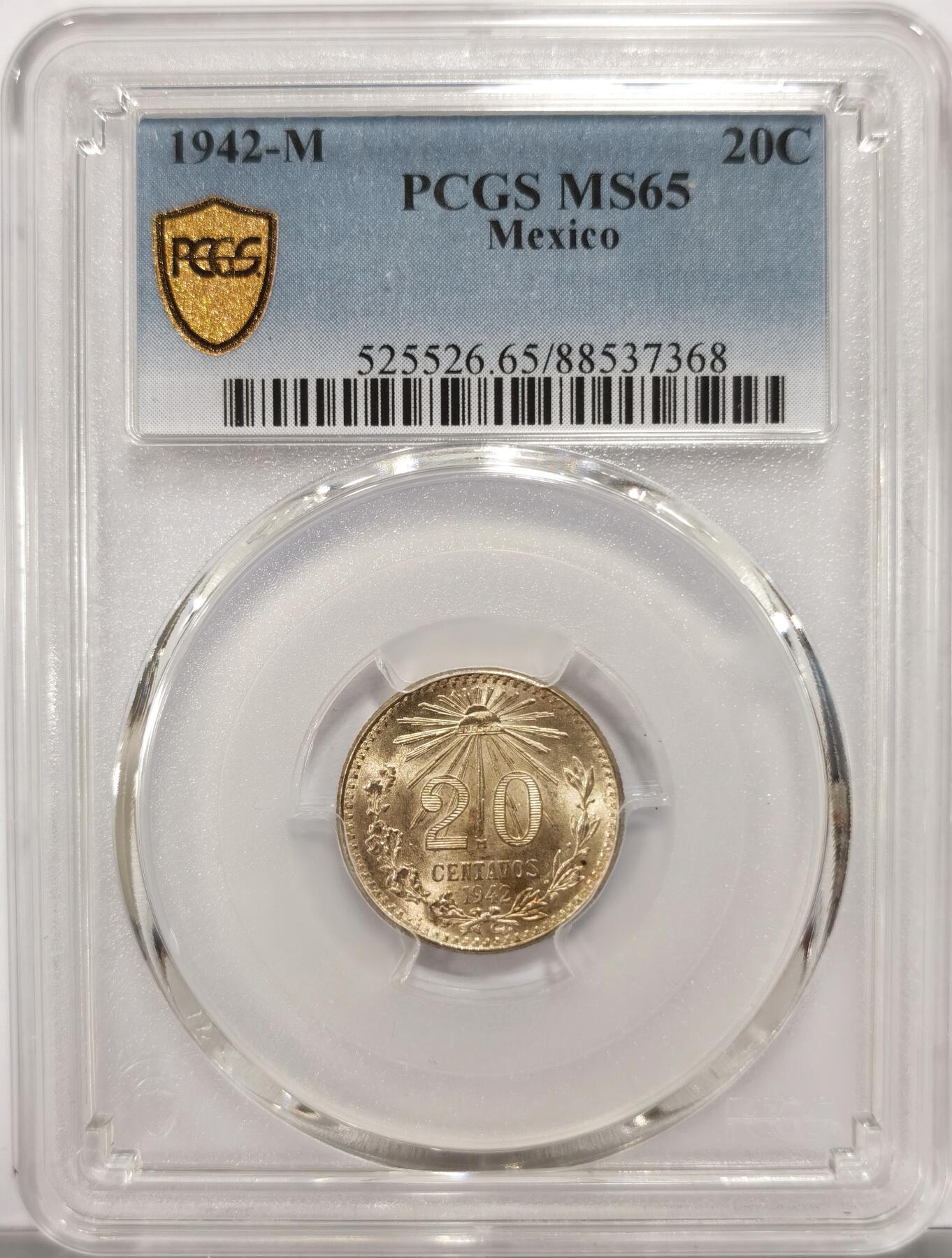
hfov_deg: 27.2
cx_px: 476
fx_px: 1969
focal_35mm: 54
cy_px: 629
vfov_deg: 35.4
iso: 100
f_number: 16
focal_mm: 5.56
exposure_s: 1/100
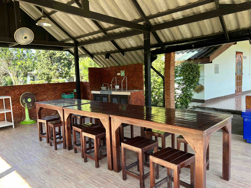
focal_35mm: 26
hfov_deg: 67.3
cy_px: 94
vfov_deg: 53.1
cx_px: 126
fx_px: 189
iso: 40
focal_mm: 5.7
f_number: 1.5
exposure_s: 1/254
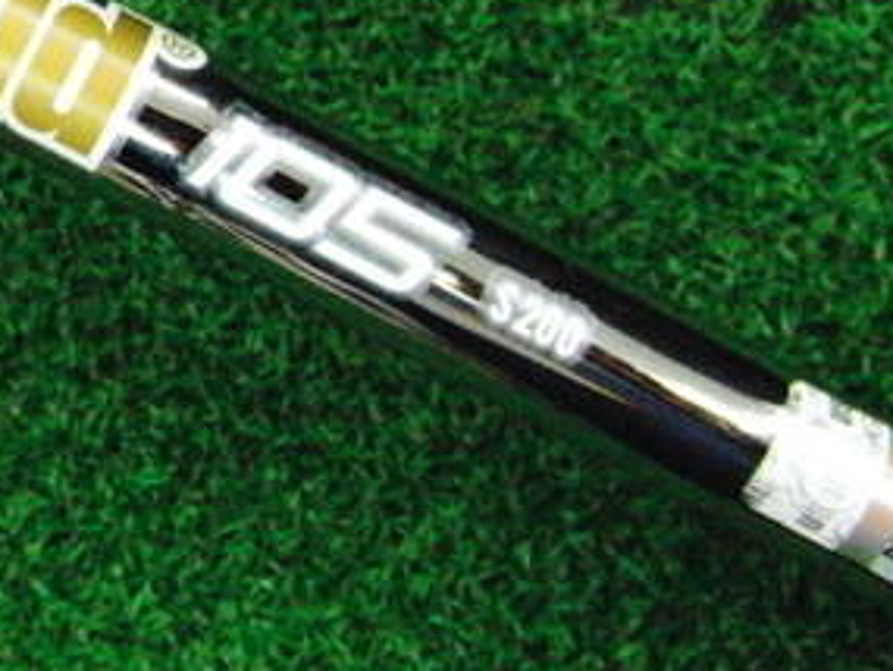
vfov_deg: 17.4
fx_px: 2142
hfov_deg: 22.3
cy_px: 28
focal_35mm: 83
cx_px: -72
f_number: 3.6
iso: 3200
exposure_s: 1/320
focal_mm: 6.42
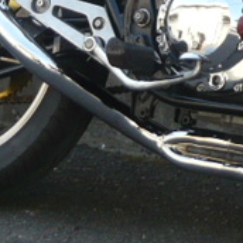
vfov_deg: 9.2
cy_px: -44
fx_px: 1493
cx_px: 158
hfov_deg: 9.3
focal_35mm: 188
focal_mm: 6.2
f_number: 3.2
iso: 100
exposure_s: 1/200
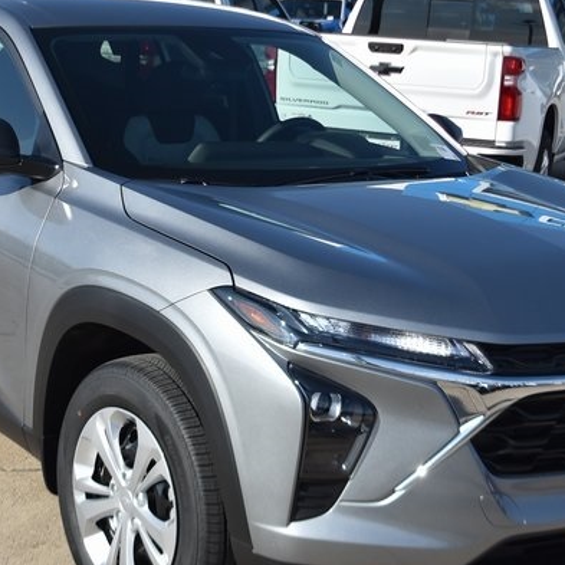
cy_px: 229
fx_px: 1348
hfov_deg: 23.6
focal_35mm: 73
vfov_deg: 23.6
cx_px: 239
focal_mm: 22
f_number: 4.5
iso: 100
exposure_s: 1/1000
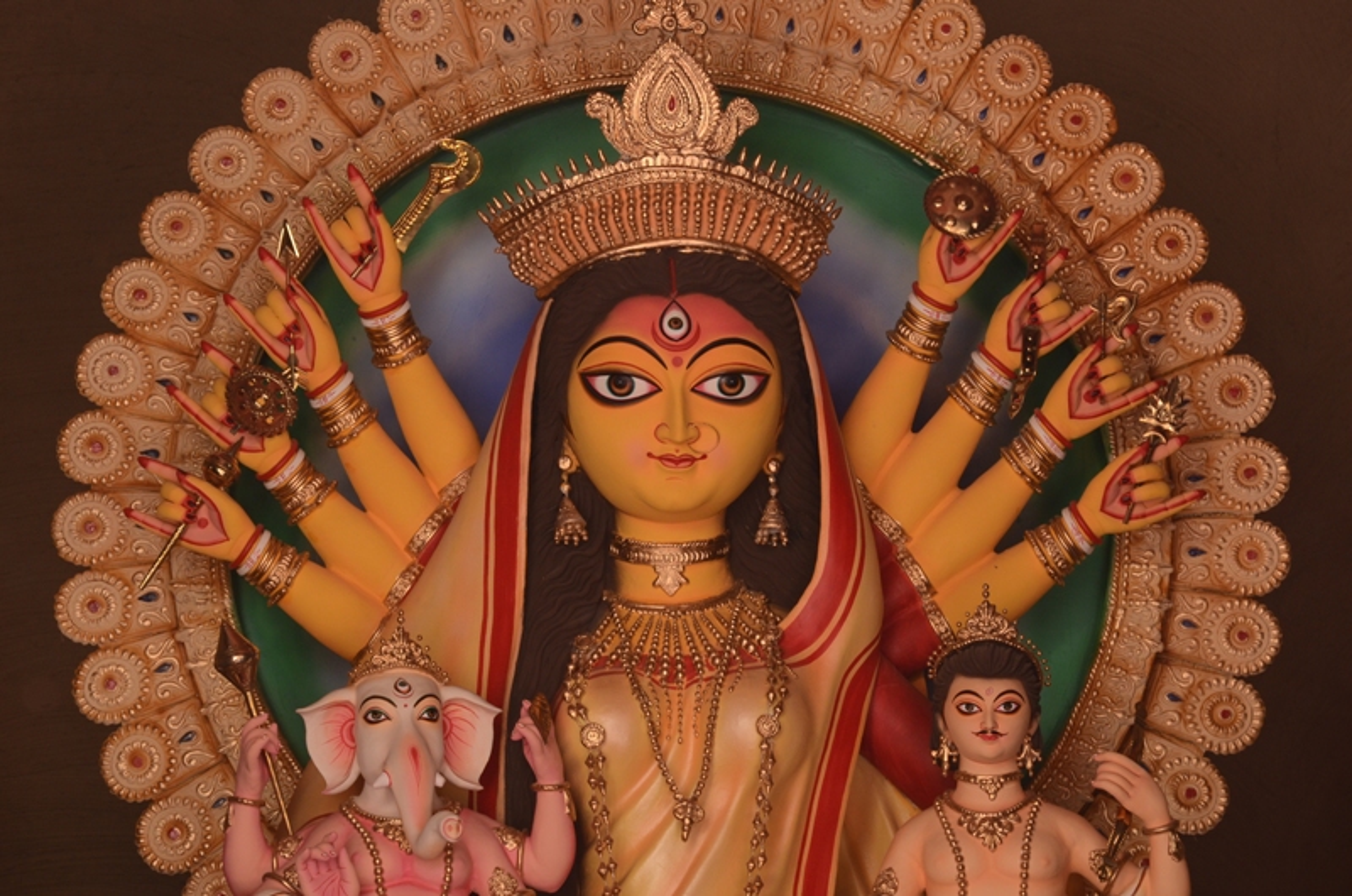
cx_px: 676
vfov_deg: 6.8
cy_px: 448
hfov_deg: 10.2
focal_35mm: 202
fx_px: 7590
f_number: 5
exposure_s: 1/100
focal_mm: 135
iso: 500
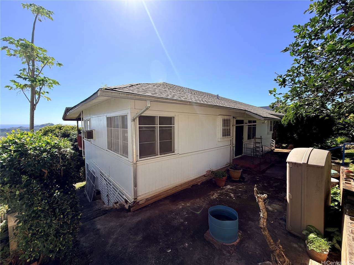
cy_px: 132
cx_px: 177
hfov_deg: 102.1
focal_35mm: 14
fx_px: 143
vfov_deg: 85.7
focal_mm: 2.22
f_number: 2.2
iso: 50
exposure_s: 1/1368
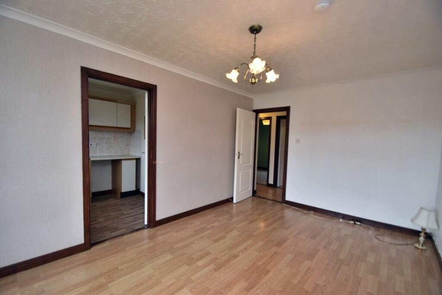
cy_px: 148
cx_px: 221
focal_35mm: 15
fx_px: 184
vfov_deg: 77.3
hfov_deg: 100.4
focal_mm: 10
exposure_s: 1/60
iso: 100
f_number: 4.5
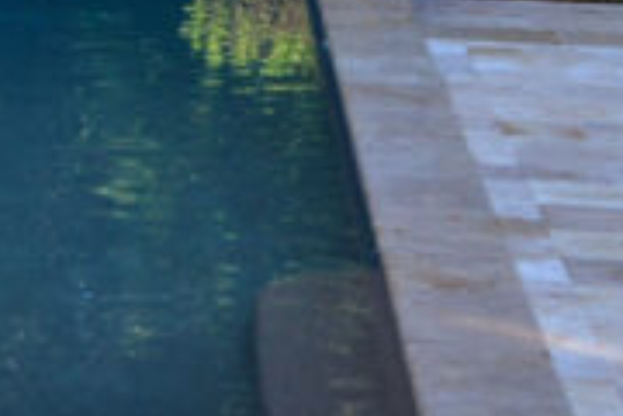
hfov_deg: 9.0
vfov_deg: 6.7
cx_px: -917
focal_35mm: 205
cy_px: 78
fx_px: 3547
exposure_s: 1/125
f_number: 9
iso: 400
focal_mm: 24
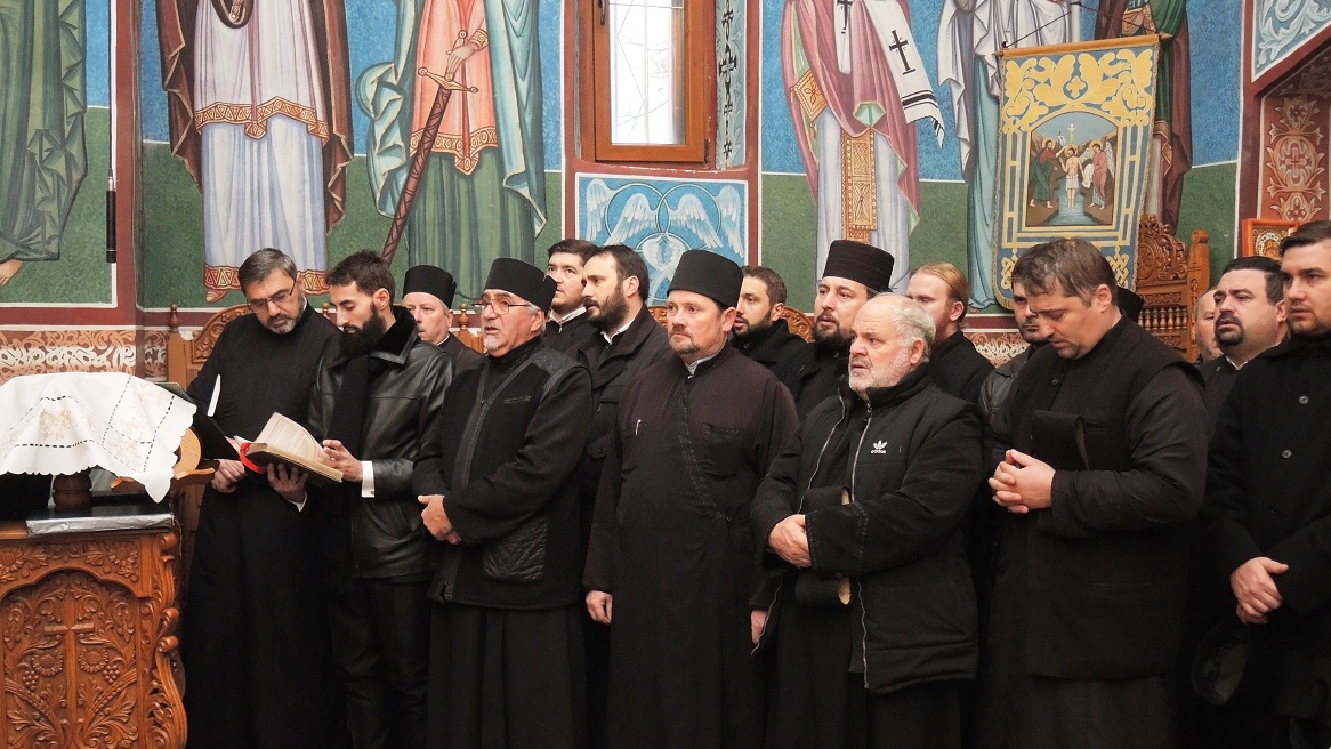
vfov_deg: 32.0
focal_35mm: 37
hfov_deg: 54.0
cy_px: 387
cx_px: 675
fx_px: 1306
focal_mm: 7
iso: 800
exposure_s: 1/125
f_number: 2
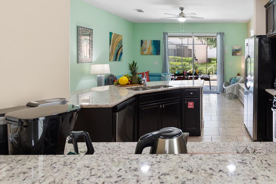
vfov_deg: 49.8
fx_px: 192
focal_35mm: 25
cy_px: 53
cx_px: 209
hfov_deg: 66.7
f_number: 4.5
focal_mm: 10
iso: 400
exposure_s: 1/200
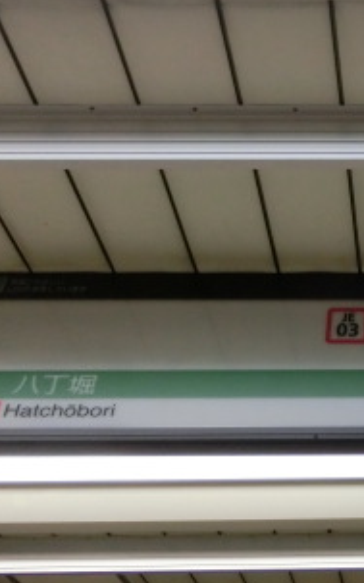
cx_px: 480
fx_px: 890
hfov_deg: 20.9
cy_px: 241
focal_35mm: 56
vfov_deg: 36.2
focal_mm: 4.5
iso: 250
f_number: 3.5
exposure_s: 1/125
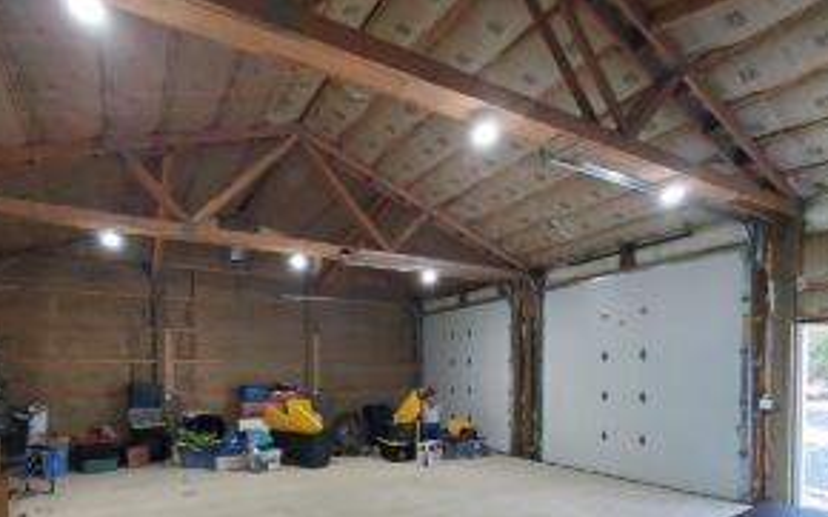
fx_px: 429
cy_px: 380
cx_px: 368
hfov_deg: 87.7
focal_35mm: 19
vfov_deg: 59.3
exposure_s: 1/30
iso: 800
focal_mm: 1.8
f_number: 2.2
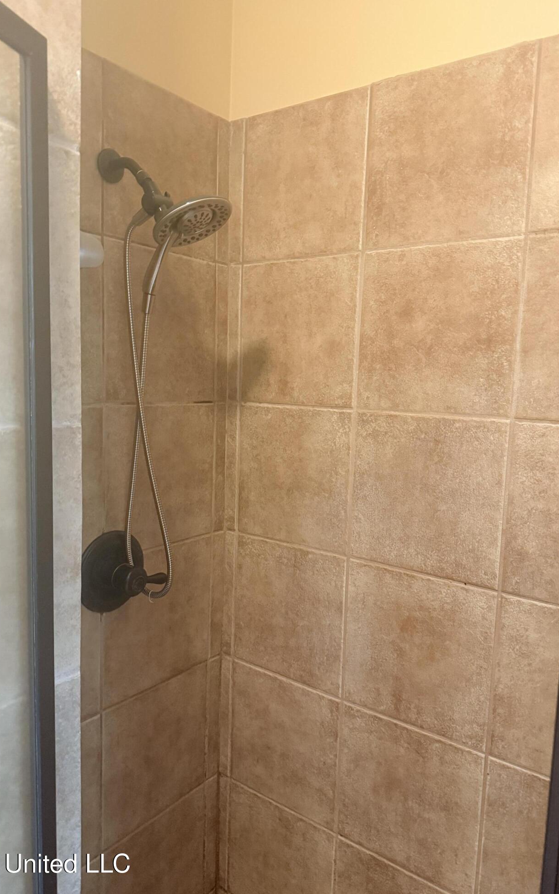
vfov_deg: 70.4
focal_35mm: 26
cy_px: 449
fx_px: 634
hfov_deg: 47.6
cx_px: 285
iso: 800
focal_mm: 6.76
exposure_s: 1/40
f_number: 1.78
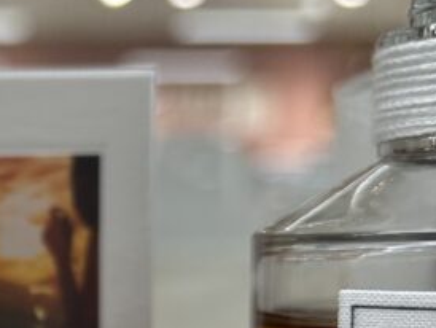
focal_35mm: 97
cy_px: 422
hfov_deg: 18.9
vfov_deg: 14.6
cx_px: -116
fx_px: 1223
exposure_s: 1/130
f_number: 1.5
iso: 32
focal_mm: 5.7
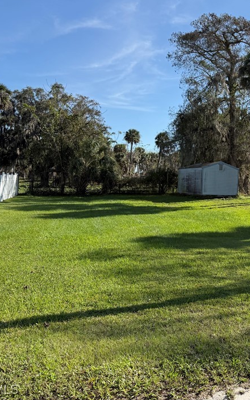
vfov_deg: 52.7
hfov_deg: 32.2
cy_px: 184
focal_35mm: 37
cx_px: 240
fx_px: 403
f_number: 1.78
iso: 100
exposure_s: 1/3759
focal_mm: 6.76
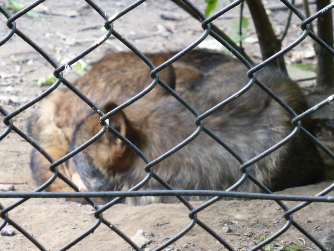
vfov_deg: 6.8
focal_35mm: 219
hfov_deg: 9.0
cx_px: 162
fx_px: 2113
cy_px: 116
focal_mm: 24.4
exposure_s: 1/13
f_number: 5.4
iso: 400
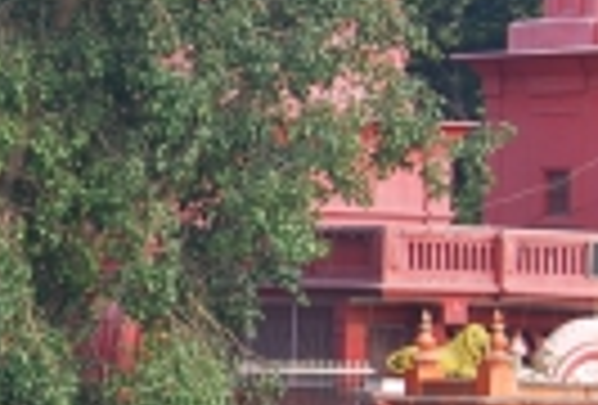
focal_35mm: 440
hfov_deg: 4.6
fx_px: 7337
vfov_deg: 3.2
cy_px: 389
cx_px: -256
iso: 125
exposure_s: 1/125
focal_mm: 55
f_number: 5.6
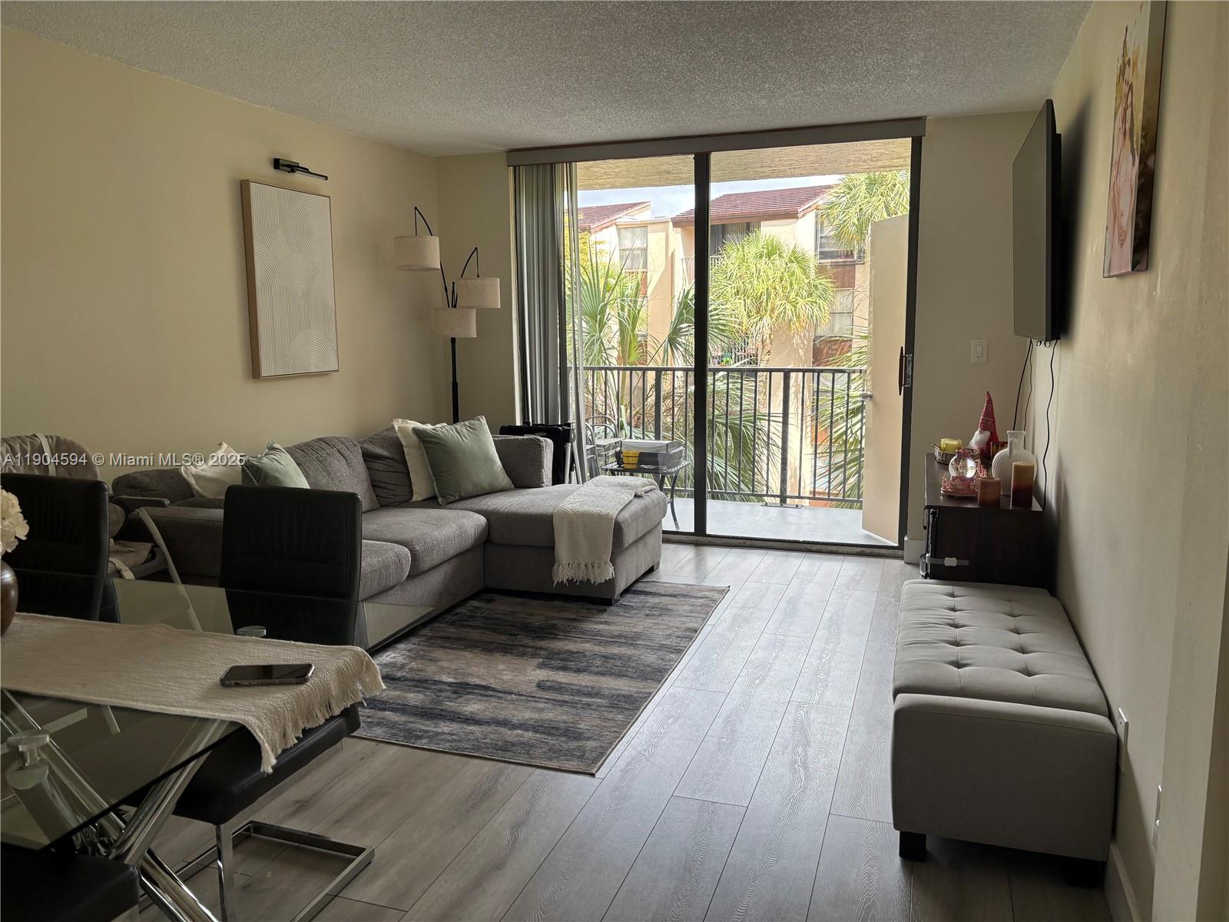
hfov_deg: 67.3
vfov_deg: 53.1
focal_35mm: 26
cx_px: 614
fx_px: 923
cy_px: 461
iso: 40
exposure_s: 1/223
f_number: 1.6
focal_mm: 5.96
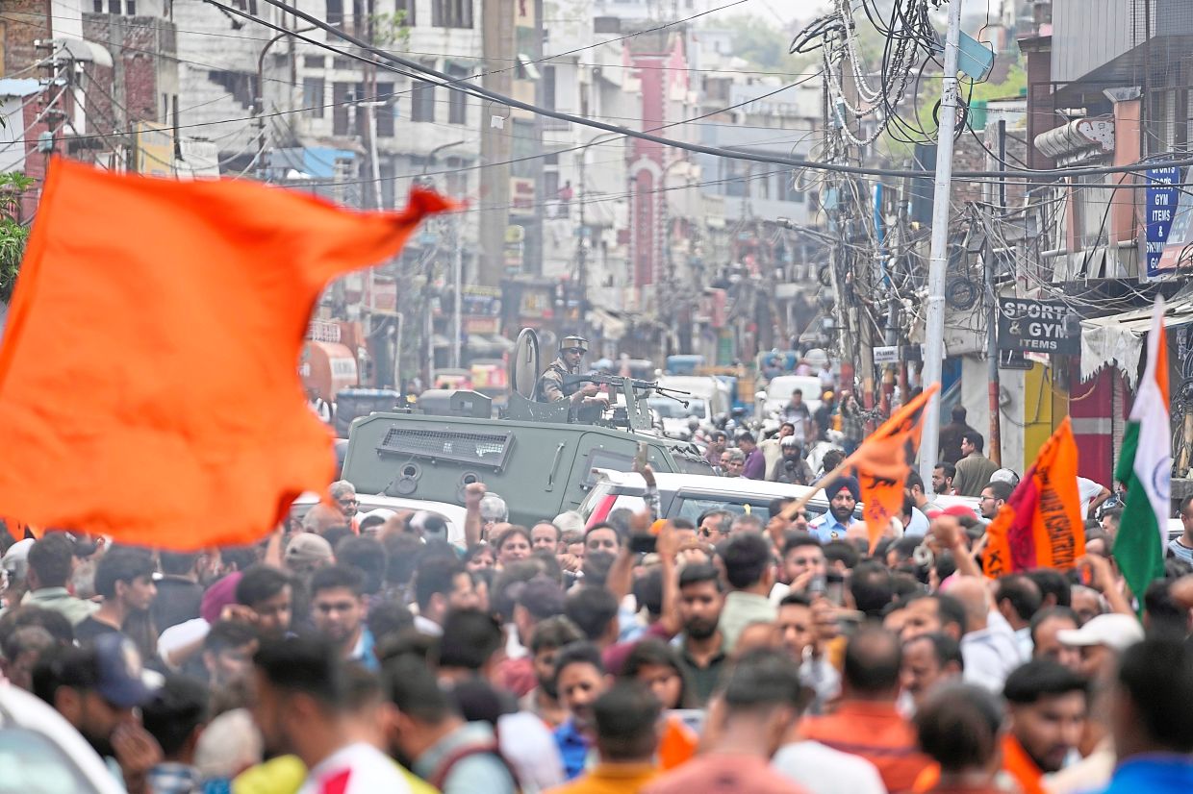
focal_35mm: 200
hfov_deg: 10.3
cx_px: 596
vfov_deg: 6.9
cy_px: 397
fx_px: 6626
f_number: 2.8
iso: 320
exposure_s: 1/2000
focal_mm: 200
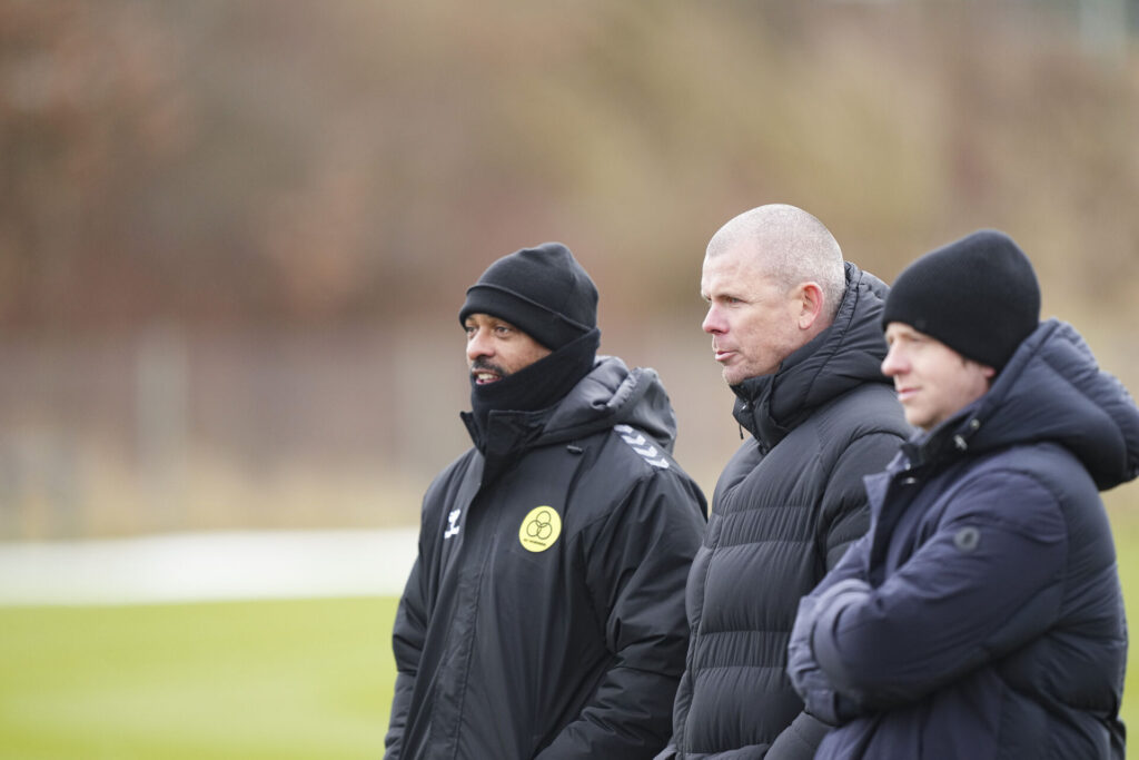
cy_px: 380
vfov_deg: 3.4
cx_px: 570
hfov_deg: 5.2
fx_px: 12656
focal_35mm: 400
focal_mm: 400
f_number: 2.8
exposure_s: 1/2000
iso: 1250
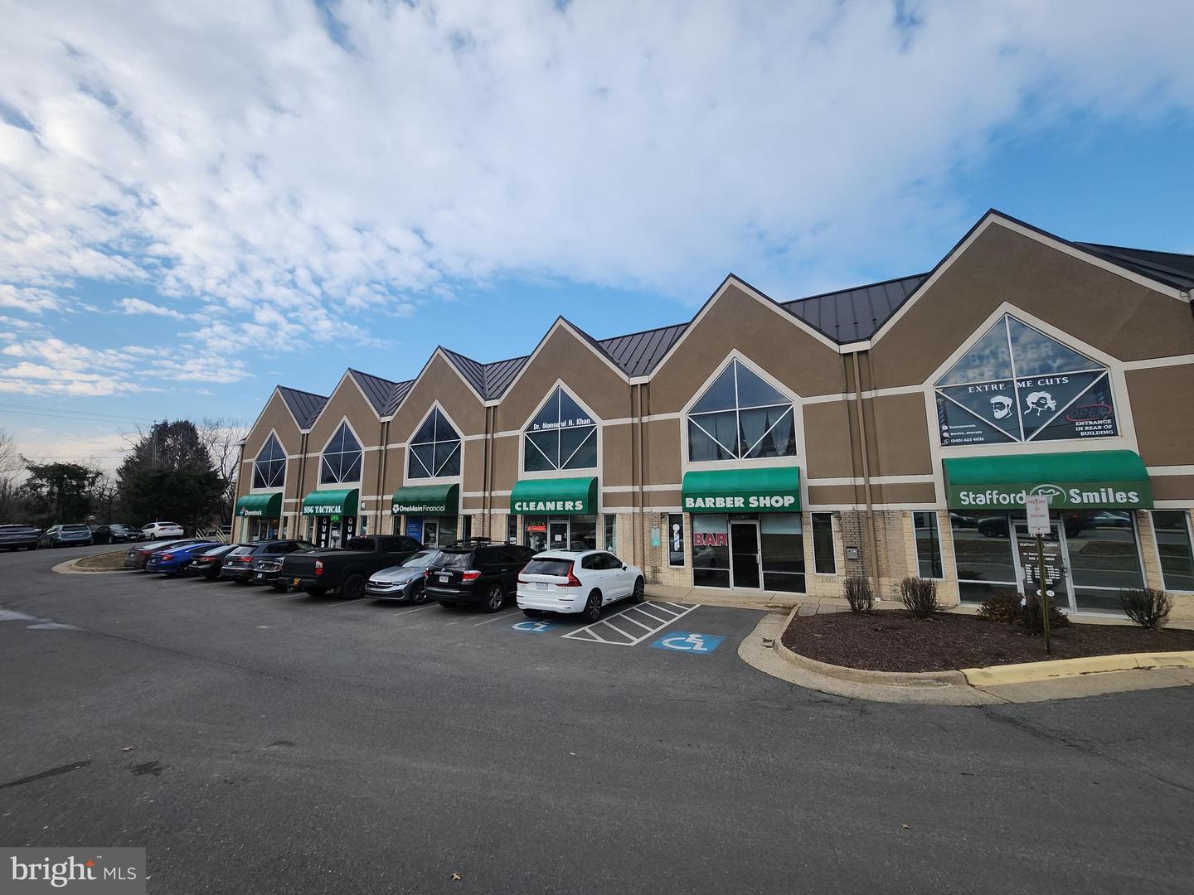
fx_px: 448
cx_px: 597
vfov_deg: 89.9
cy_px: 448
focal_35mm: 13
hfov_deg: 106.2
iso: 32
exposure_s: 1/781
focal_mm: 1.74
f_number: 2.2
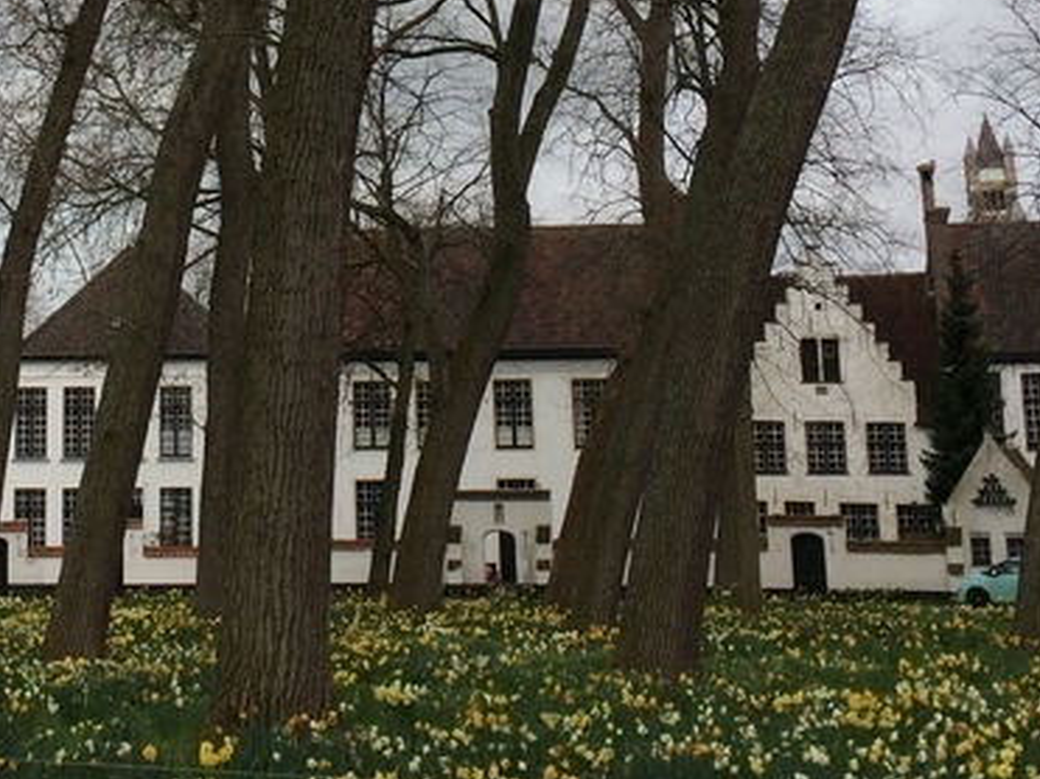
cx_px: 177
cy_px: -67
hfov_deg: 24.0
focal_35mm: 80
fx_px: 2403
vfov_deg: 17.8
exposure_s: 1/1642
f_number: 2.2
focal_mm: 4.15
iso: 32
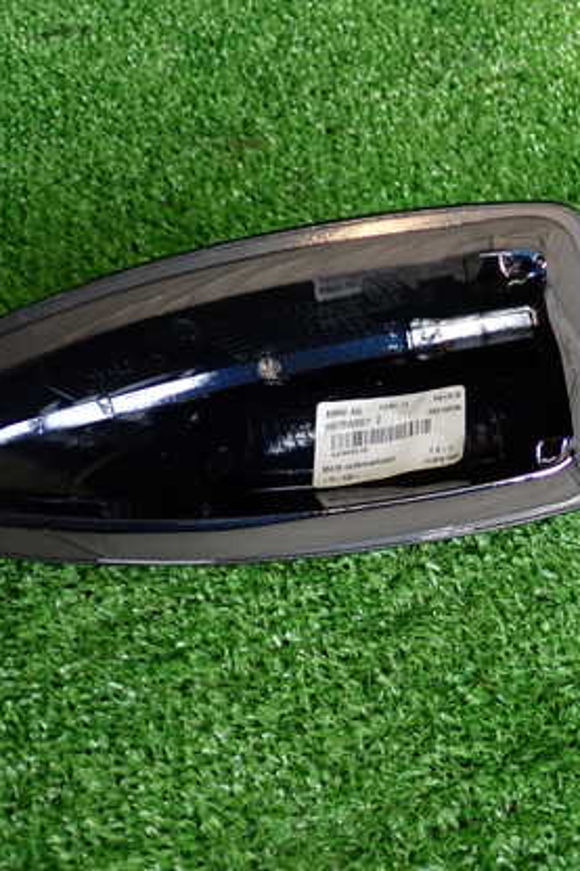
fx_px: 1306
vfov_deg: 36.9
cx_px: 622
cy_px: 421
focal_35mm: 54
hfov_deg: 23.6
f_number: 2.5
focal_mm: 6.37
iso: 200
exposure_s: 1/60
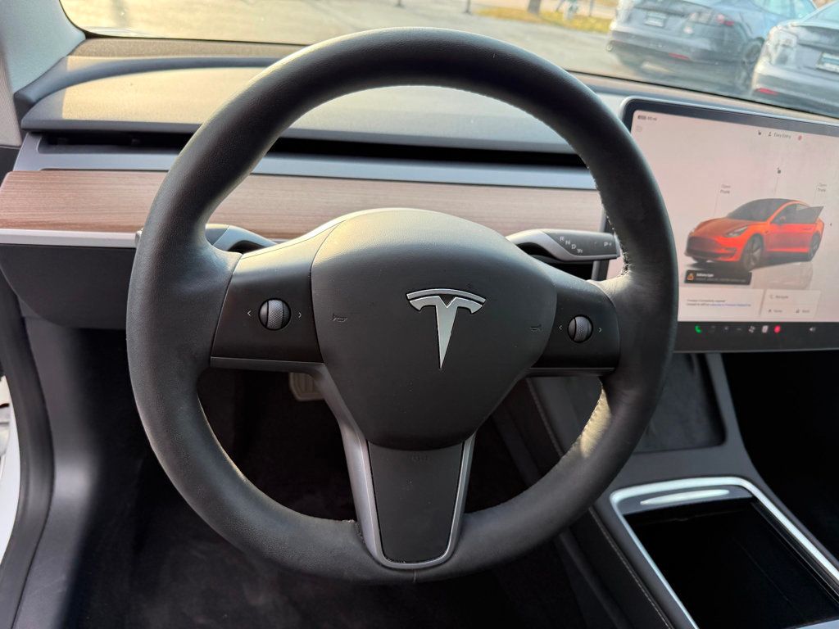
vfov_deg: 56.8
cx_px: 420
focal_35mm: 24
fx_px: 582
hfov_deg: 71.6
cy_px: 314
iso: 100
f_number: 1.78
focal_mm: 6.76
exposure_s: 1/435
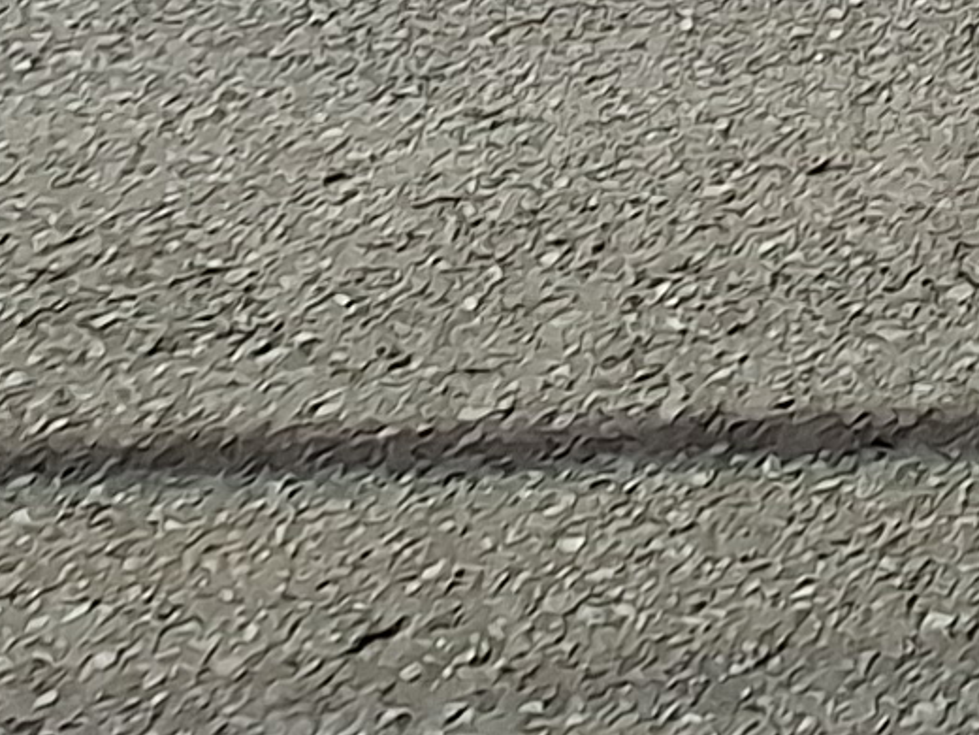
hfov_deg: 15.5
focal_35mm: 102
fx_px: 2885
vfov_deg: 9.0
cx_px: 1949
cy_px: -1915
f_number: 2.2
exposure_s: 1/1880
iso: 40
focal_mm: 1.74
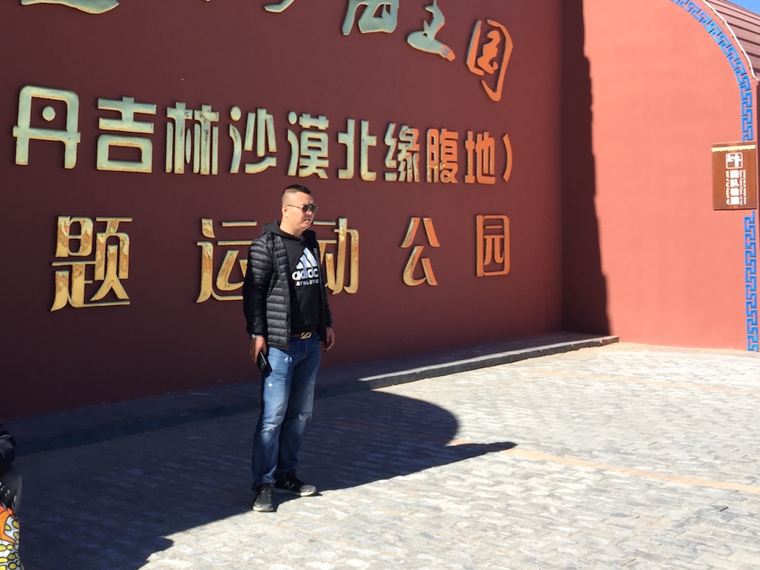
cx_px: 212
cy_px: 155
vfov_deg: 31.7
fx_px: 988
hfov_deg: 41.1
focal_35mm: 45
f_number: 2.2
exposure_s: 1/898
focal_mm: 4.15
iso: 32
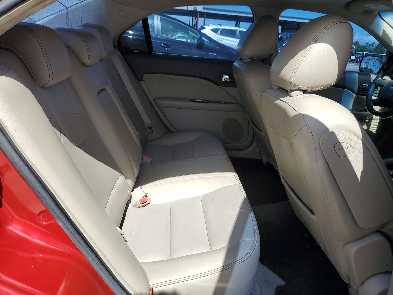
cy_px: 148
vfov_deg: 53.1
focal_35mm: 26
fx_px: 295
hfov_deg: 67.3
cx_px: 196
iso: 50
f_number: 1.5
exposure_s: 1/1667
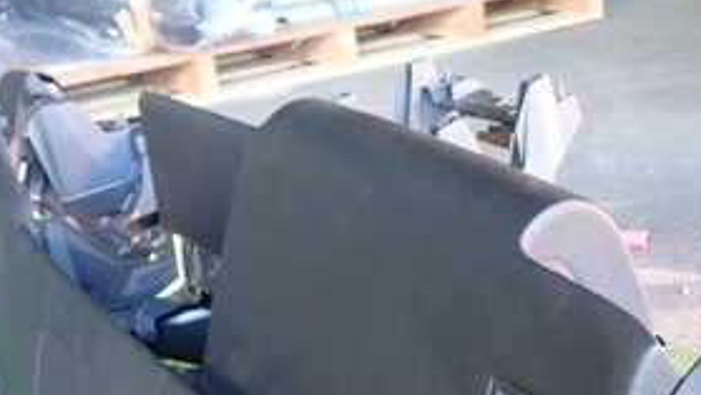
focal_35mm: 75
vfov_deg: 15.6
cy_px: 458
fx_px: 1394
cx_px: 442
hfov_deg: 28.1
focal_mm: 5.79
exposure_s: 1/40
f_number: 2.4
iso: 200
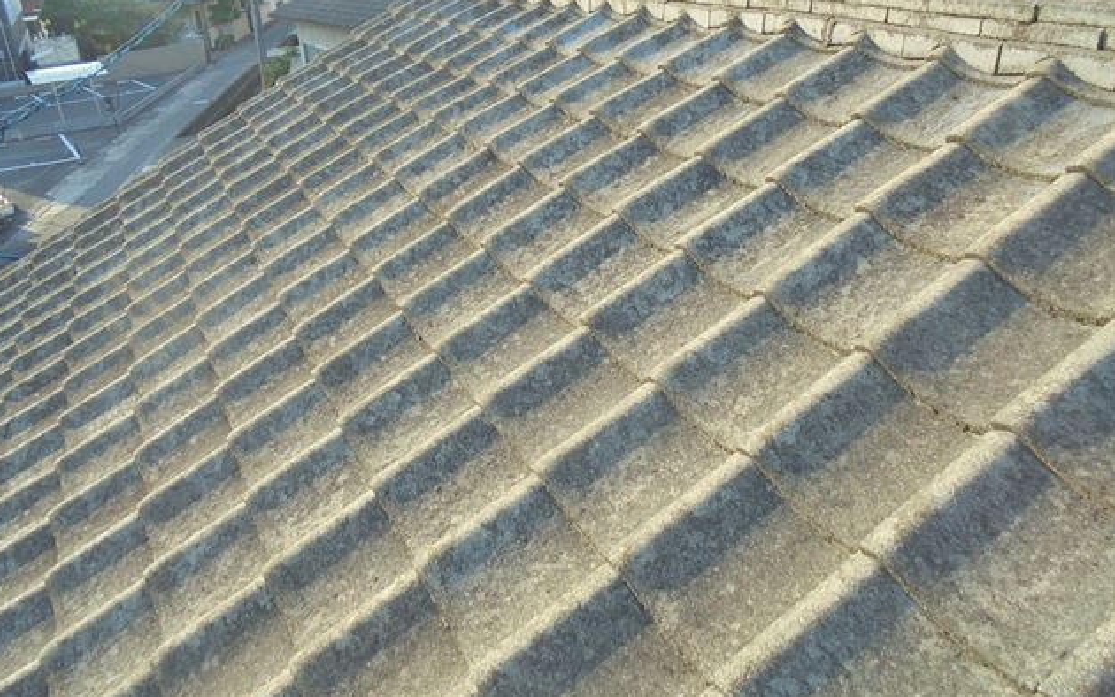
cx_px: 554
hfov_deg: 66.5
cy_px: 280
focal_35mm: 28
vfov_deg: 44.3
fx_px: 851
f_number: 3.5
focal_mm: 4.6
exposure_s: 1/250
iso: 100
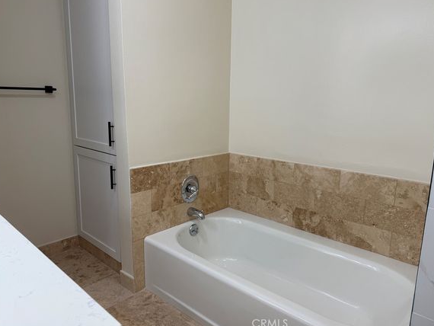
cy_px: 160
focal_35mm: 25
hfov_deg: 69.4
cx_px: 215
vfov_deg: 54.9
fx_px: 314
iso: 80
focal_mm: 6.76
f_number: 1.78
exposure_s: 1/120
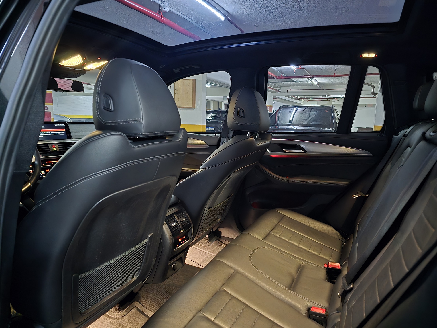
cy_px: 164
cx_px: 218
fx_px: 290
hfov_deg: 73.9
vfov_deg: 58.9
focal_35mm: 23
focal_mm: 6.3
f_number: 1.7
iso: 3200
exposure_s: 1/13.4
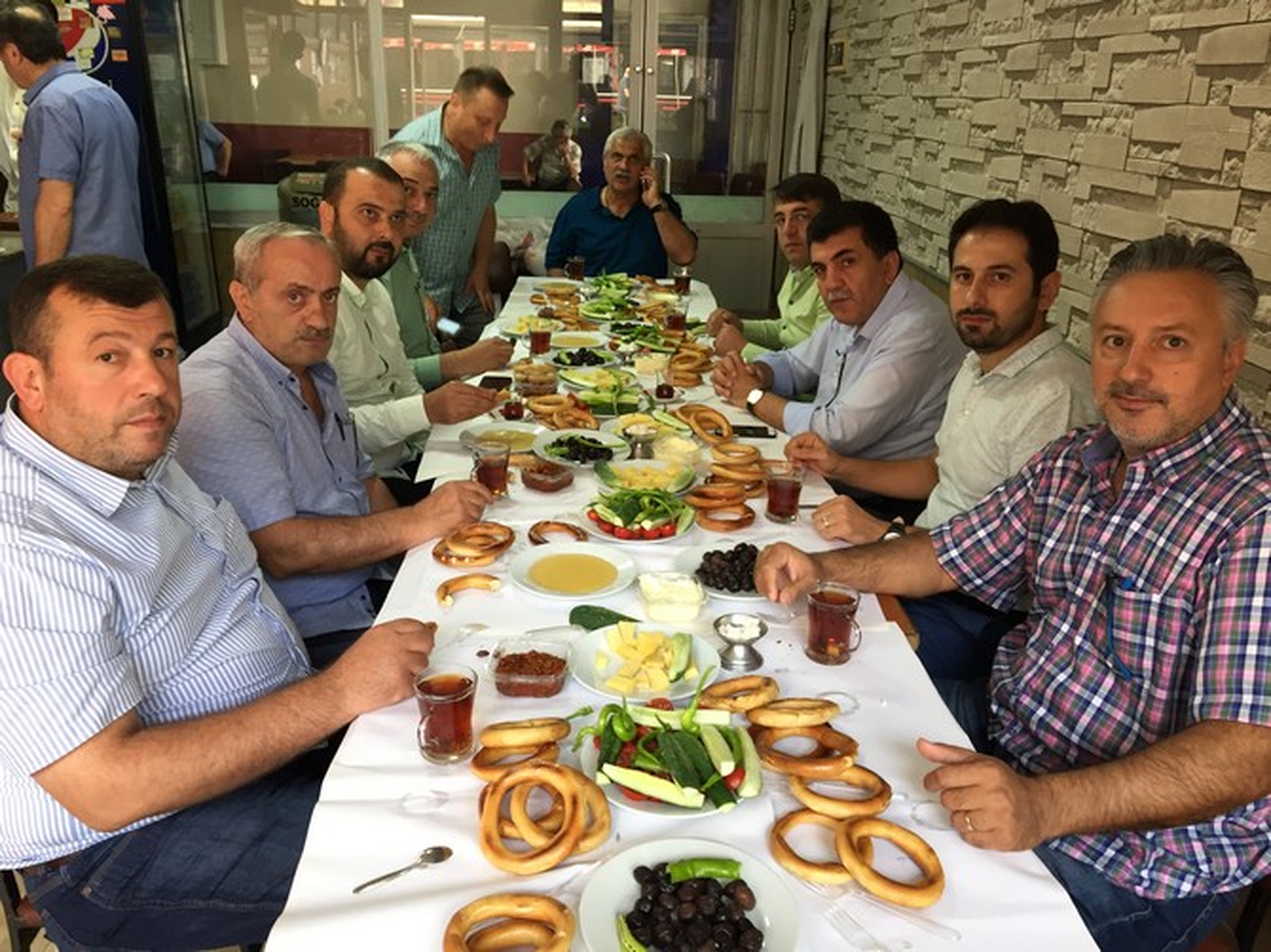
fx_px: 1064
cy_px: 476
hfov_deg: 61.7
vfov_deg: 48.2
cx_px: 636
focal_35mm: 29
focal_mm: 4.15
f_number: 2.2
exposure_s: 1/33
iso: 100
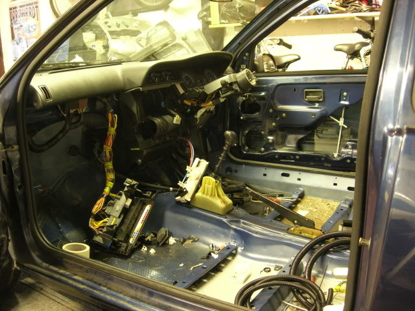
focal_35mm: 38
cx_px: 208
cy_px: 156
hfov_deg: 49.0
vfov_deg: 37.7
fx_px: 456
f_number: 2.8
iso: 200
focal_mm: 7.8
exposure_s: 1/1.3
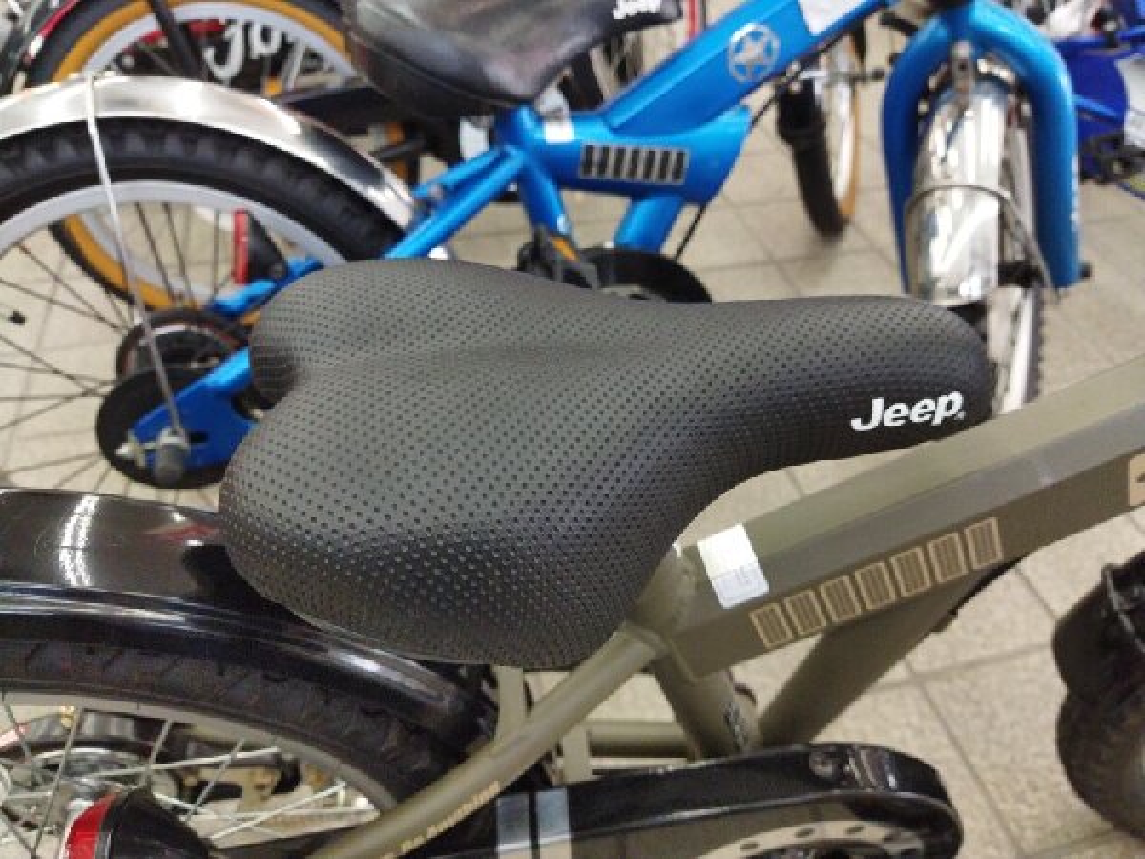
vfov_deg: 51.4
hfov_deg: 65.3
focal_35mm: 27
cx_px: 572
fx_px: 893
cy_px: 430
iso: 656
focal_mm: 4.71
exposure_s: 1/300
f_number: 1.79
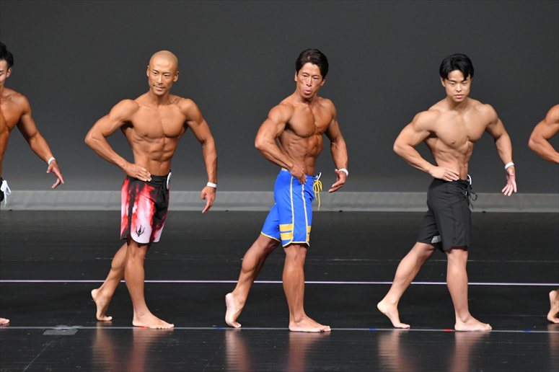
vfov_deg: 4.4
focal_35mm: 315
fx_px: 4889
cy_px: 186
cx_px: 280
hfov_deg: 6.5
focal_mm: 210
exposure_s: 1/400
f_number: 5.6
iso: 4000
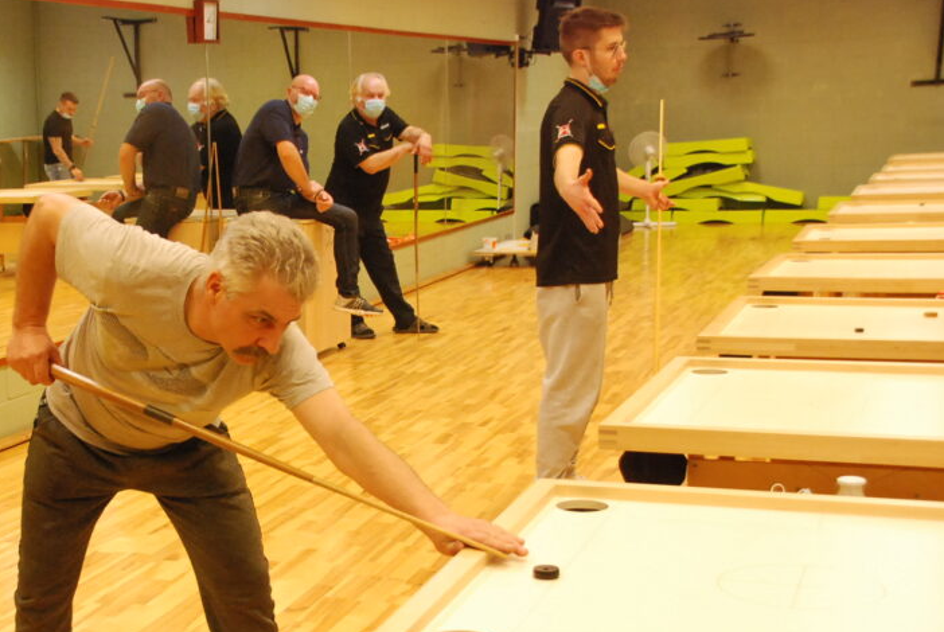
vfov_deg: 19.4
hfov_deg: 28.5
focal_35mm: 70
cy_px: 442
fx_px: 1838
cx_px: 270
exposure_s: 1/80
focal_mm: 32
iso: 1600
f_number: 4.5
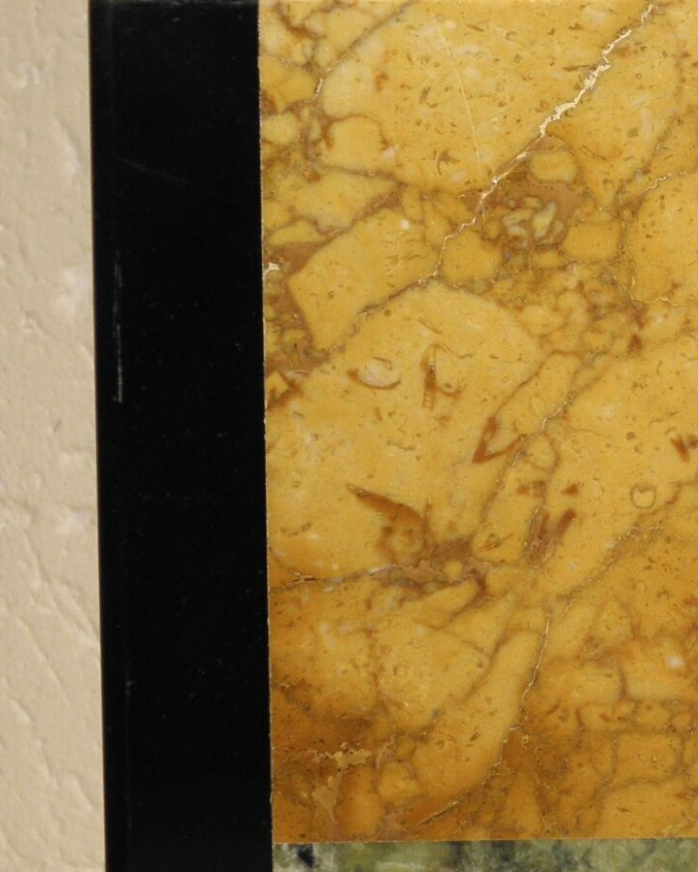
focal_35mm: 114
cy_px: 624
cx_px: 1000
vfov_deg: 16.8
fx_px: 2944
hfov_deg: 12.9
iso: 100
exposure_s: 1/60
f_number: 3.8
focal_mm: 7.5
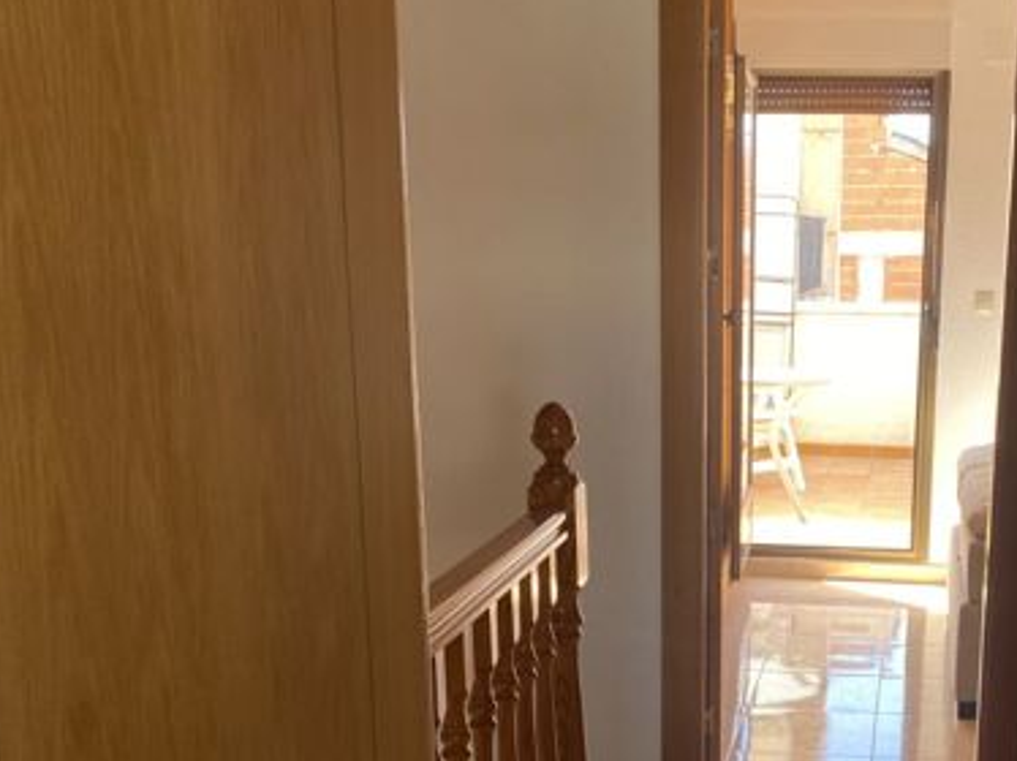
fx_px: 1439
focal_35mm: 49
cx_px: 785
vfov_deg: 29.0
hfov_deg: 37.8
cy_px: 614
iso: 64
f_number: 1.8
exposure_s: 1/121
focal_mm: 4.25
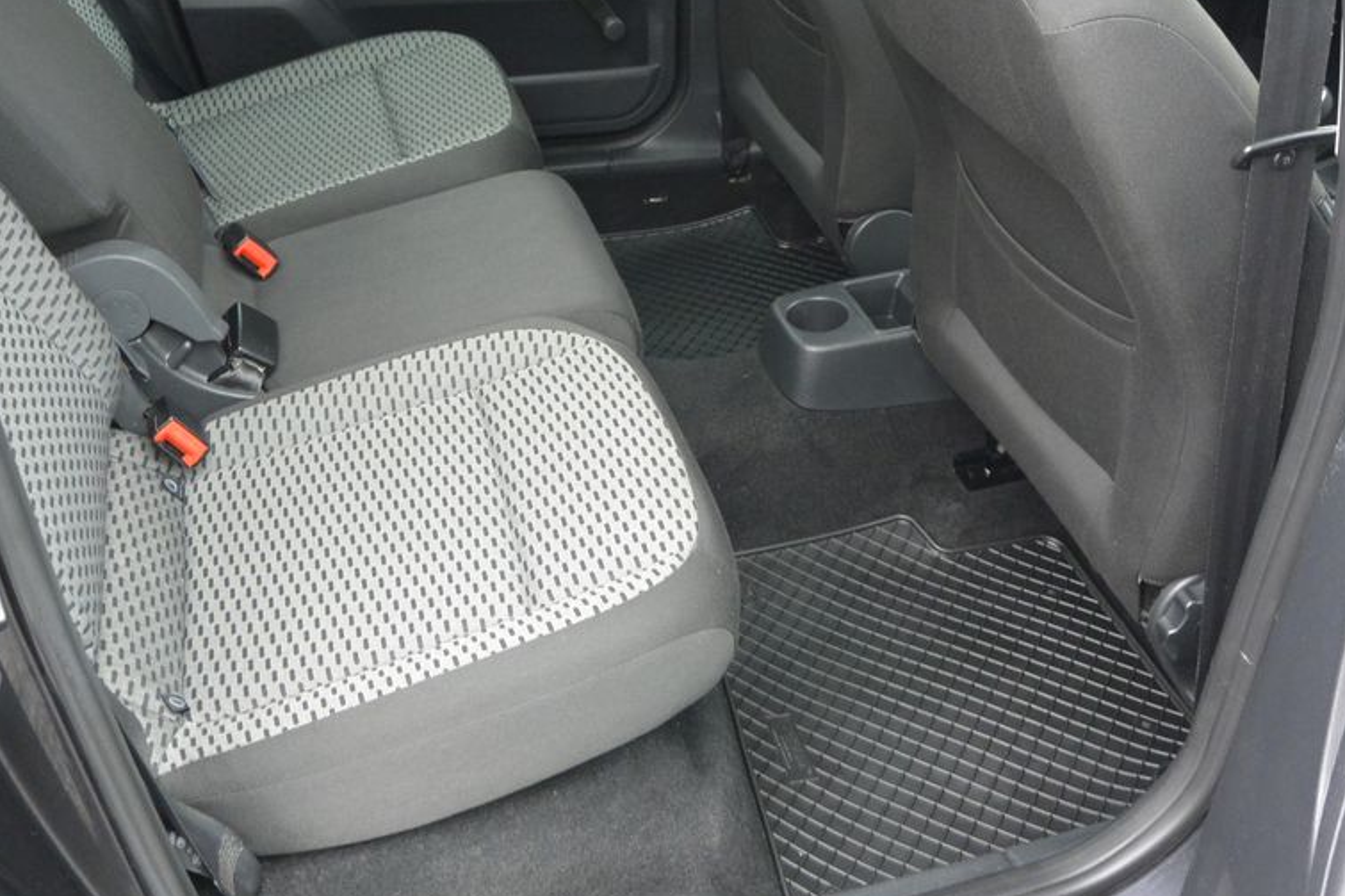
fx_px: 1419
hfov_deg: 50.6
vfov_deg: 34.8
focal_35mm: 38
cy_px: 332
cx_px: 613
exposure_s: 1/60
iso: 720
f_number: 3.5
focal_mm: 10.7
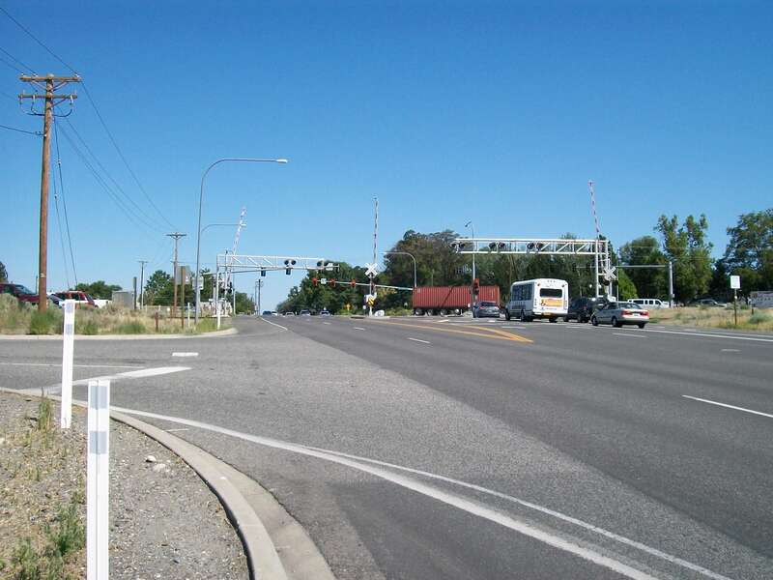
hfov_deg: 51.4
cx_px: 386
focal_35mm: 36
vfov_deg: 39.7
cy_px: 290
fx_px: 804
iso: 80
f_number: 4.8
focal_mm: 6
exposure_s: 1/500
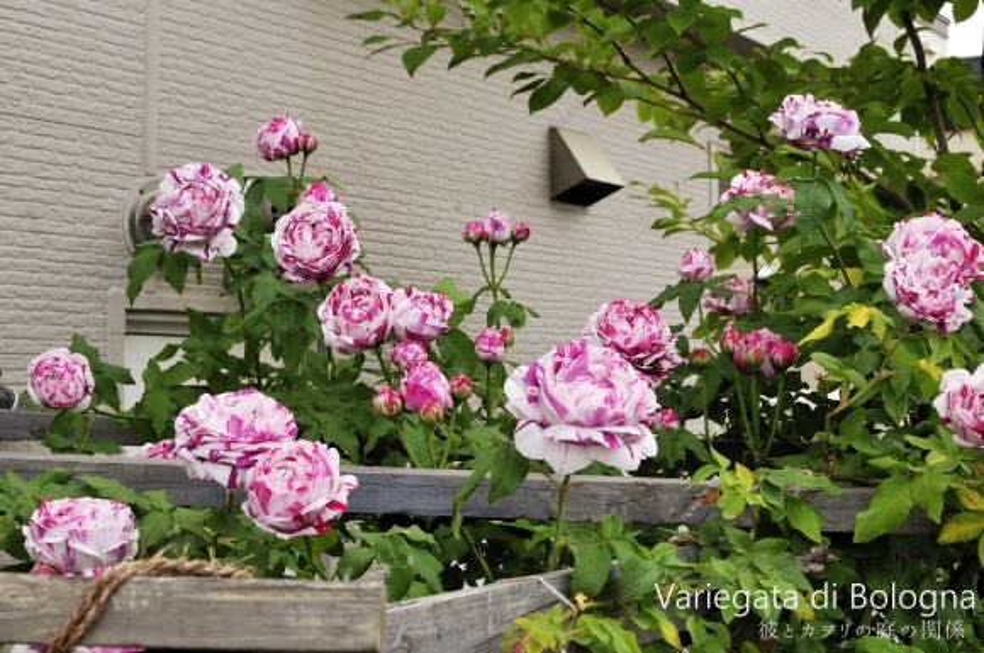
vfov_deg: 25.7
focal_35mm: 52
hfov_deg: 37.9
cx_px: 492
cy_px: 326
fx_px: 1433
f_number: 11
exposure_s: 1/125
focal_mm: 35
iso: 640
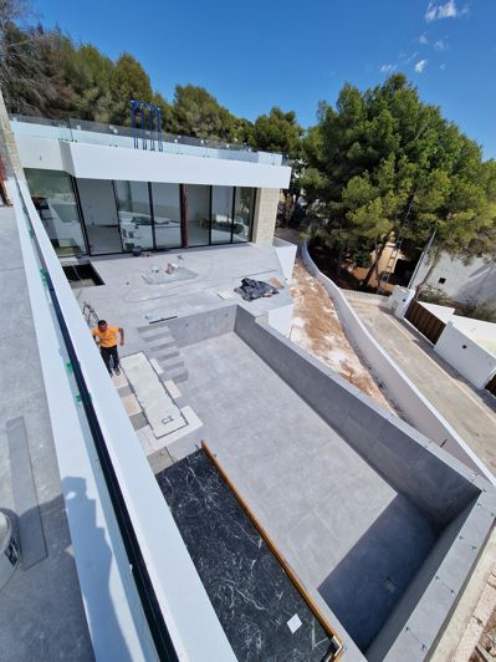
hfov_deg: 89.9
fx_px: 248
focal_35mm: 13
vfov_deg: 106.2
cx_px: 248
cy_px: 331
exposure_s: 1/3504
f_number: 2.2
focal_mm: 2.2
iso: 50
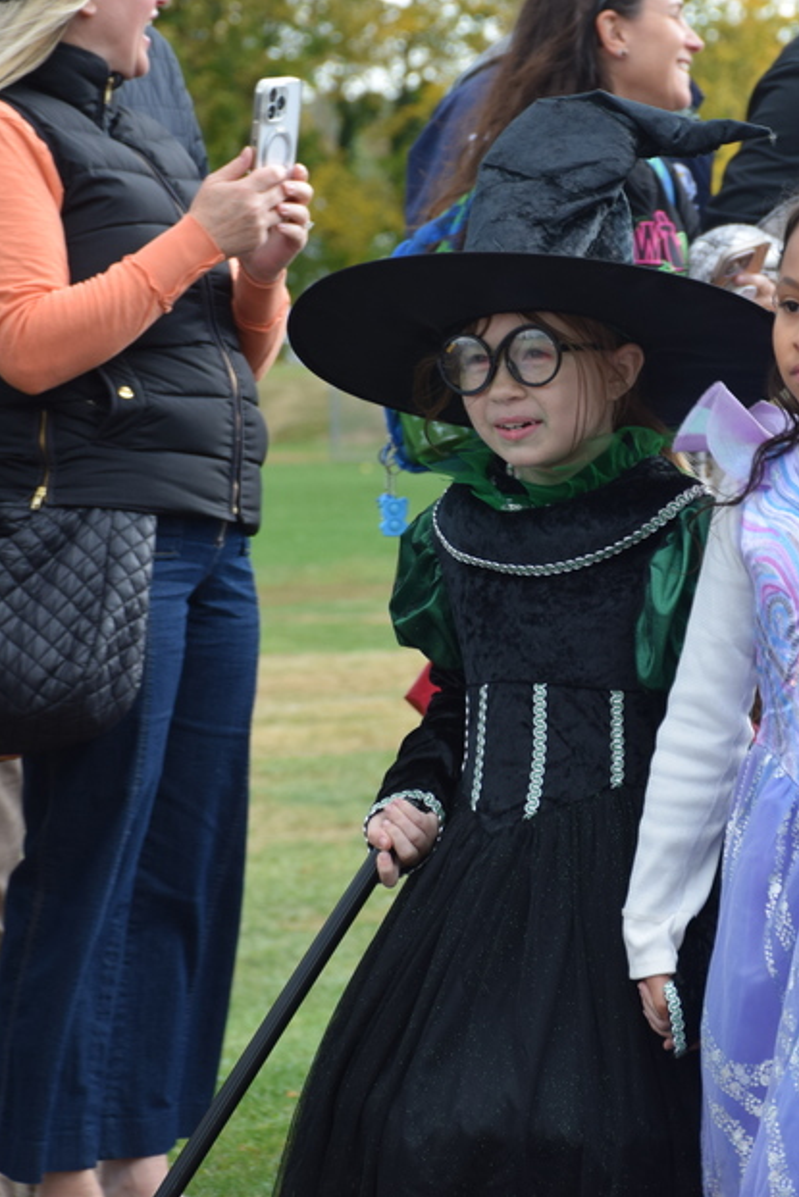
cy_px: 546
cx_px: 568
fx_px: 6981
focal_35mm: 210
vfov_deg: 9.8
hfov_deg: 6.5
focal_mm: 85
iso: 400
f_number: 7.1
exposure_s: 1/200
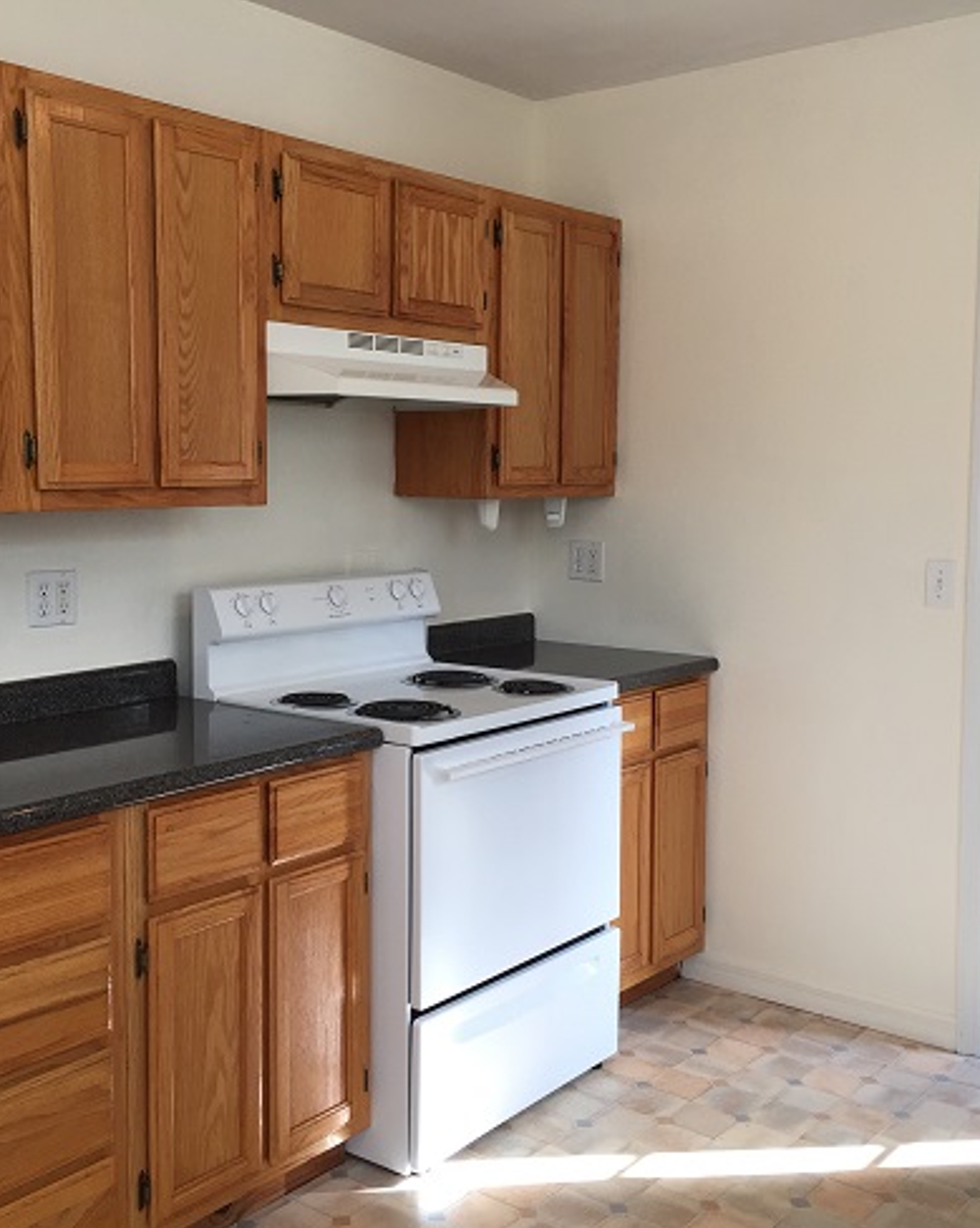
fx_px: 1379
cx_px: 440
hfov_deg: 39.1
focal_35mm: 38
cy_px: 615
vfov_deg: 48.0
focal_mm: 4.15
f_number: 2.2
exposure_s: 1/120
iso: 50
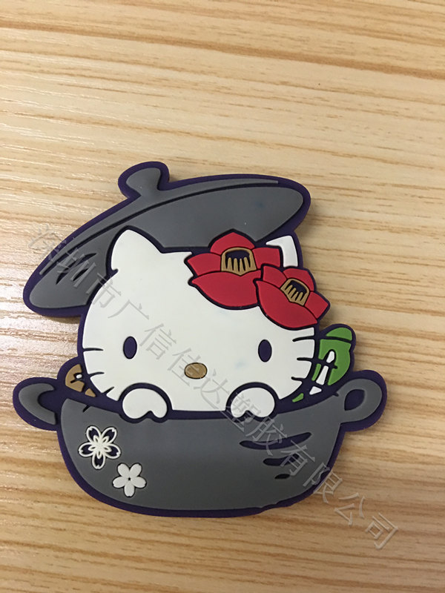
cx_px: 222
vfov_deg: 61.7
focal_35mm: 29
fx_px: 497
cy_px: 296
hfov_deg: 48.2
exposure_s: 1/10
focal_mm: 4.15
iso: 80
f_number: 2.2
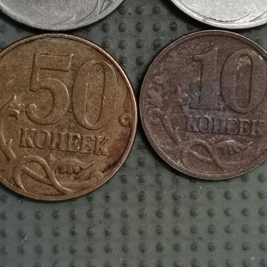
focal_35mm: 91
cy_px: 46
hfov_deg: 19.1
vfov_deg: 18.9
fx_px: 794
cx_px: 132
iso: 320
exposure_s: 1/36
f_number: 1.8
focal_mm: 4.75
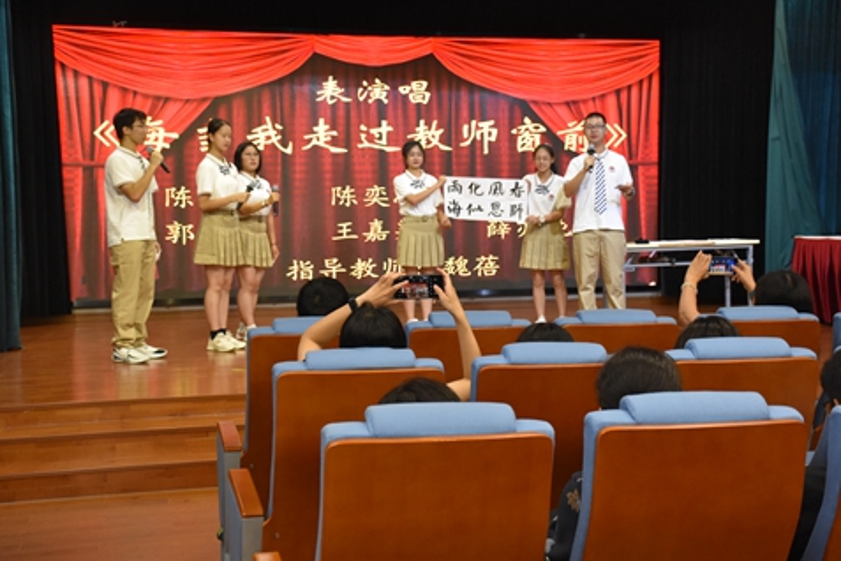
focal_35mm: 51
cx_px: 420
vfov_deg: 26.5
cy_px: 280
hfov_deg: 38.9
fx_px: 1191
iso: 3200
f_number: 6.3
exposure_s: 1/160
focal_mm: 34
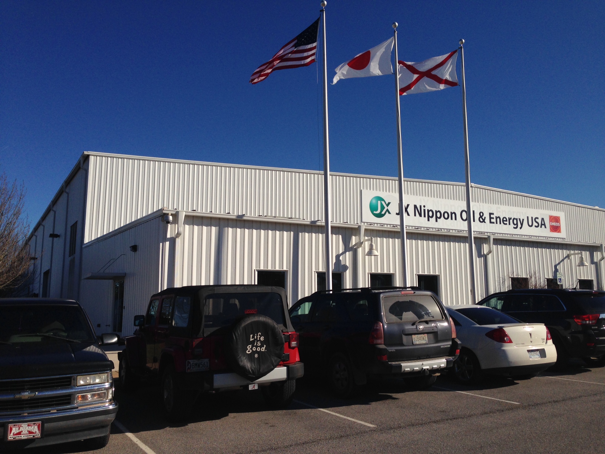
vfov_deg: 42.9
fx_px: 577
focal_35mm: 33
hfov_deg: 55.4
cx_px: 302
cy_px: 227
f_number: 2.4
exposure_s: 1/3876
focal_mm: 4.12
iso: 50
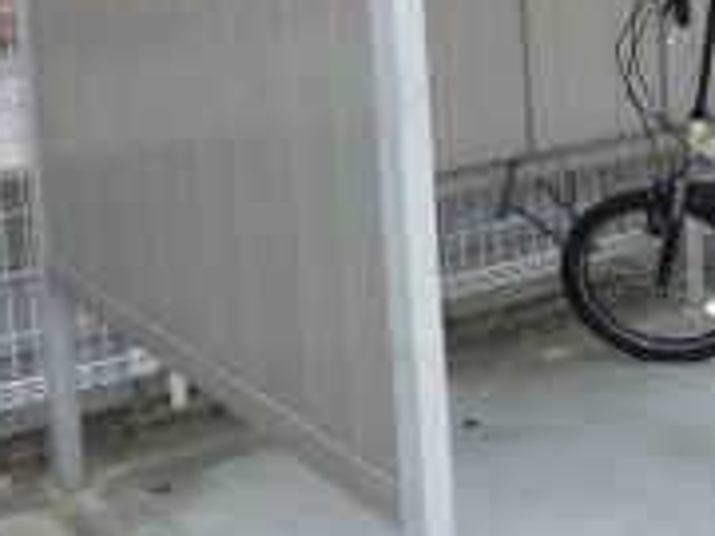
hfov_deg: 21.0
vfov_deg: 15.9
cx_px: 775
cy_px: -115
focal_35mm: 89
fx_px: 1838
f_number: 2.8
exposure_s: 1/640
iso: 100
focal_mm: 4.4
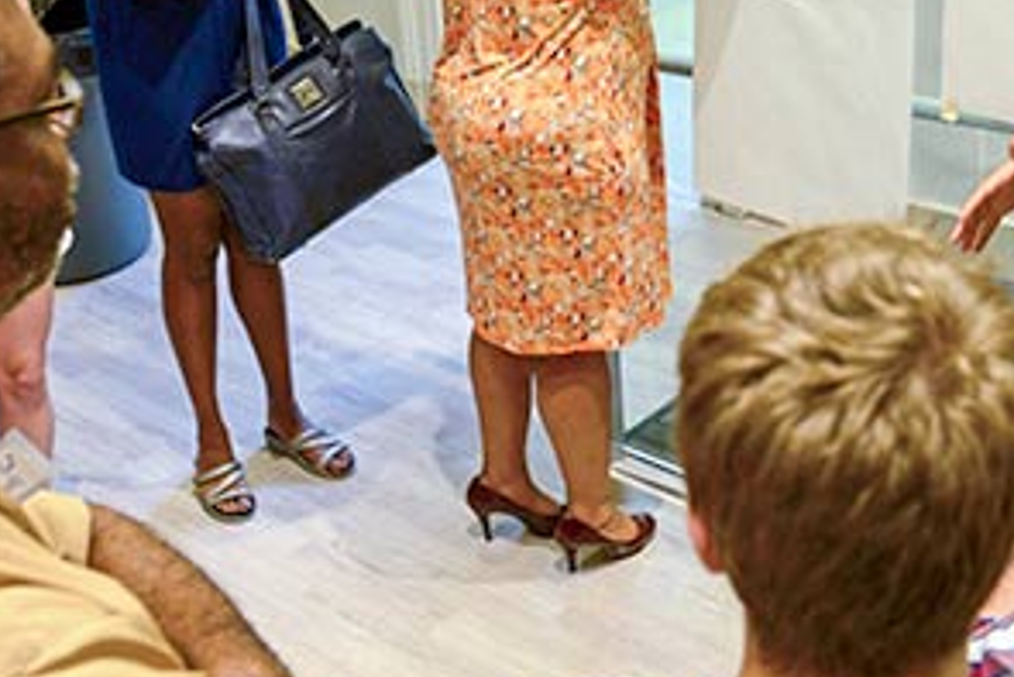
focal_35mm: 57
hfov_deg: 34.6
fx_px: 1606
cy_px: 125
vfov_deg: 23.4
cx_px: 694
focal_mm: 29
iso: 1600
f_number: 5
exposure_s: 1/80
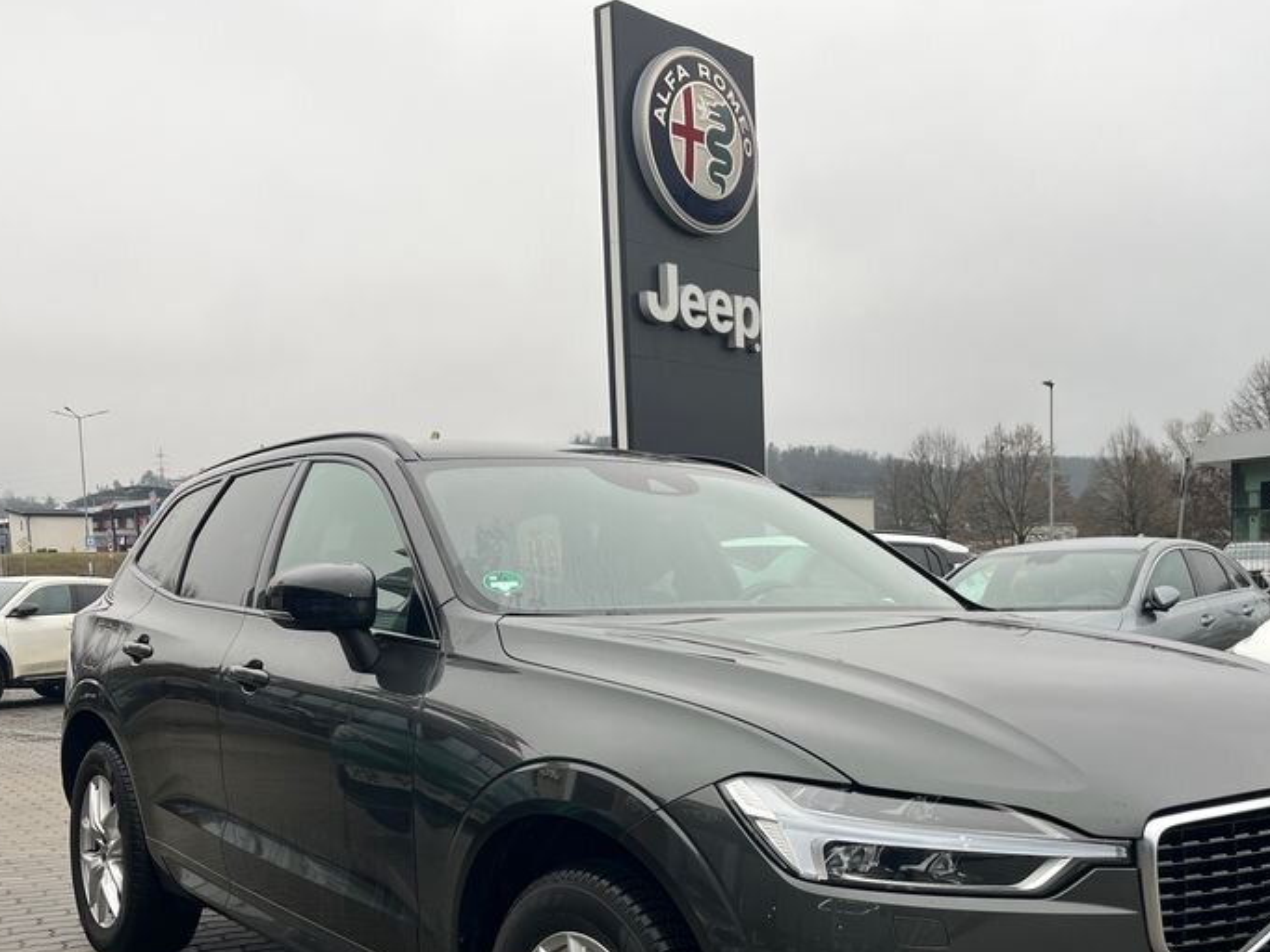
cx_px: 775
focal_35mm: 39
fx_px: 1431
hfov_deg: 47.5
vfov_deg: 36.0
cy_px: 705
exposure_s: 1/187
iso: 40
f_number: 1.6
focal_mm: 5.1
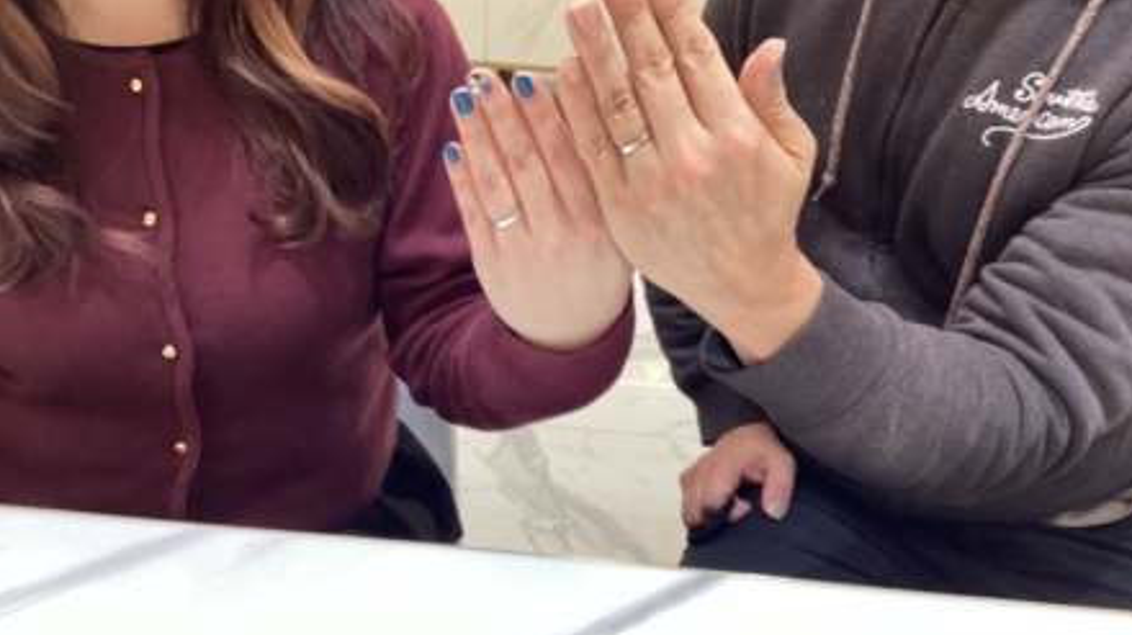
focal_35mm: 34
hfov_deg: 58.0
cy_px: 339
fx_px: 1020
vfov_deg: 34.6
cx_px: 567
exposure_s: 1/60
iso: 64
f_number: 2.4
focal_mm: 3.3
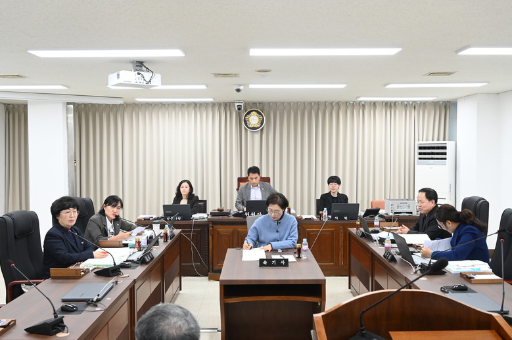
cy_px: 170
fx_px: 526
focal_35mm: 37
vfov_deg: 35.9
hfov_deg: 51.9
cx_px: 256
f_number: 7.1
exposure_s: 1/200
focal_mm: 37
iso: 4000
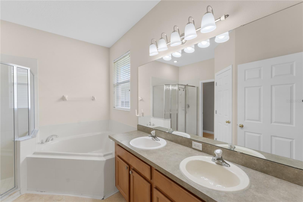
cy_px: 101
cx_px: 152
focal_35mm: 14
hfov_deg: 104.3
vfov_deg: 81.2
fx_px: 118
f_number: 7.1
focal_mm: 14
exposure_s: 1/13
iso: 400
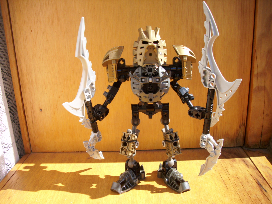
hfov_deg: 58.4
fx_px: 244
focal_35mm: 31
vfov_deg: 45.4
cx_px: 136
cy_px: 102
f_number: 2.8
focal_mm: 6.2
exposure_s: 1/420
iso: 50
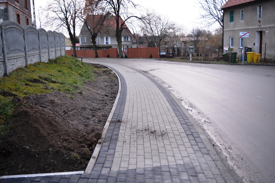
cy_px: 92
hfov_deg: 53.1
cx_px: 138
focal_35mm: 36
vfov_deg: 36.9
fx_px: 275
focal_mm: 24
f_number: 5
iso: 400
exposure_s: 1/100
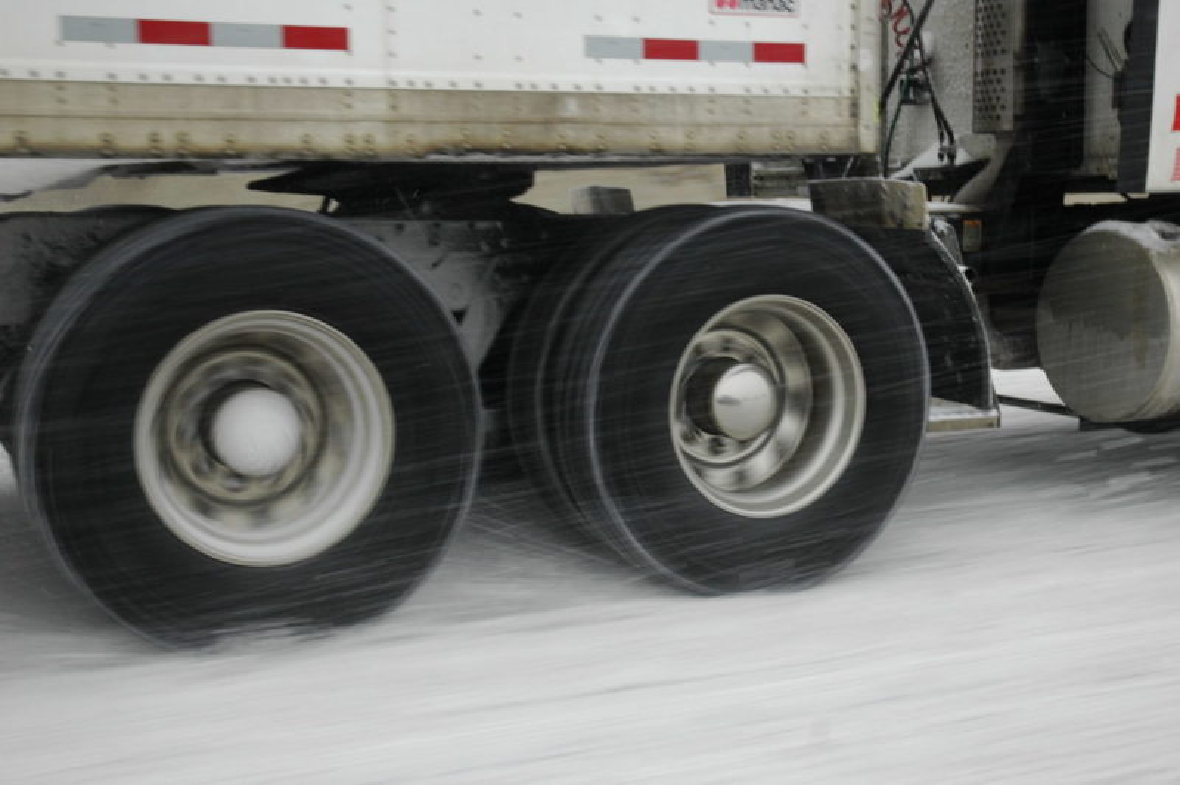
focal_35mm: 46
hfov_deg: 42.4
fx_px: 1523
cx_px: 590
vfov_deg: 28.9
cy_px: 392
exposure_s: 1/80
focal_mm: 31
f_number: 4.5
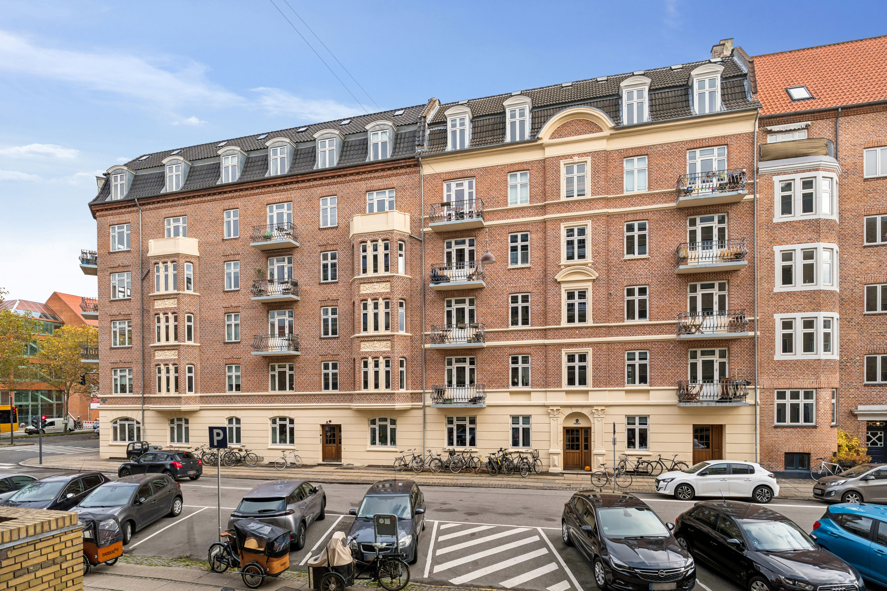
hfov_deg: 87.2
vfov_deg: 64.8
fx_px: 466
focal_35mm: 19
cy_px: 296
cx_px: 444
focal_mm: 12.6
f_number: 6.3
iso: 100
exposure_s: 1/200
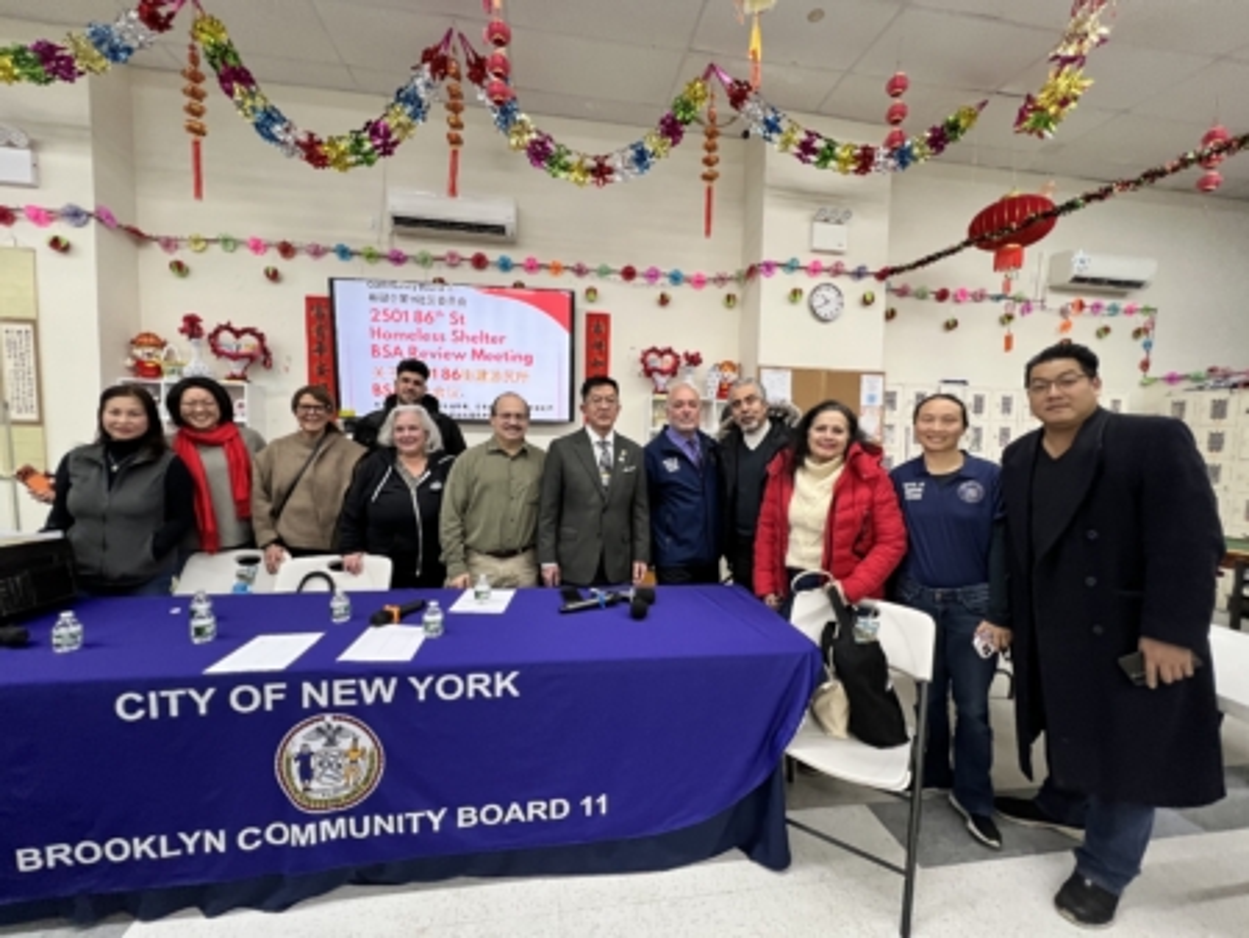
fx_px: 469
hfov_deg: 106.2
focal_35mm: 13
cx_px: 624
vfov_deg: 90.0
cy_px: 469
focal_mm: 1.57
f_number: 1.8
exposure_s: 1/120
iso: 200
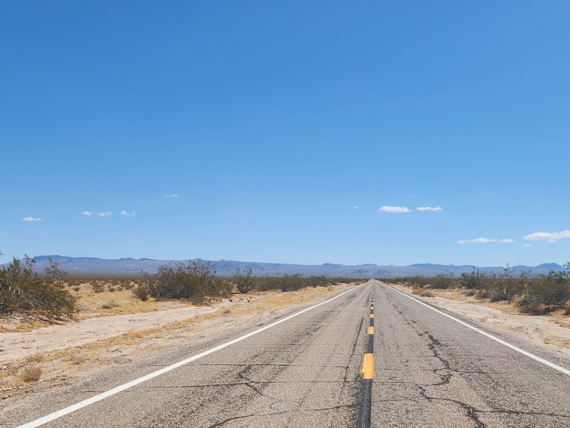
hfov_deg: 46.3
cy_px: 331
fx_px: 659
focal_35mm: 40
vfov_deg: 35.0
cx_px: 366
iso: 20
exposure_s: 1/2397
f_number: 1.8
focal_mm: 5.4
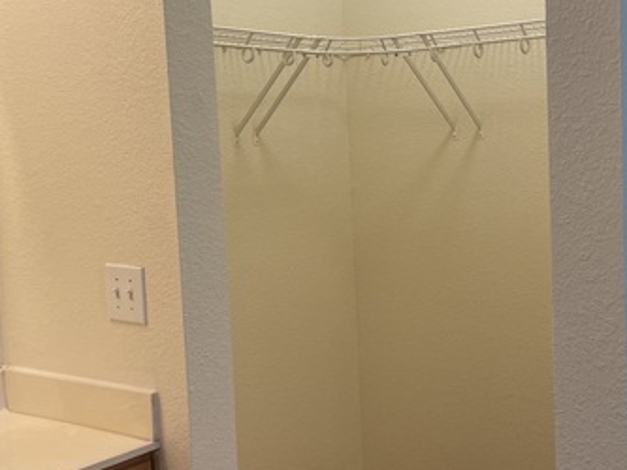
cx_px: 467
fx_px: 906
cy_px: 237
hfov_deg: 37.3
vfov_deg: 29.1
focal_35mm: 50
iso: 80
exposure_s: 1/60
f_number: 1.6
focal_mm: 4.2
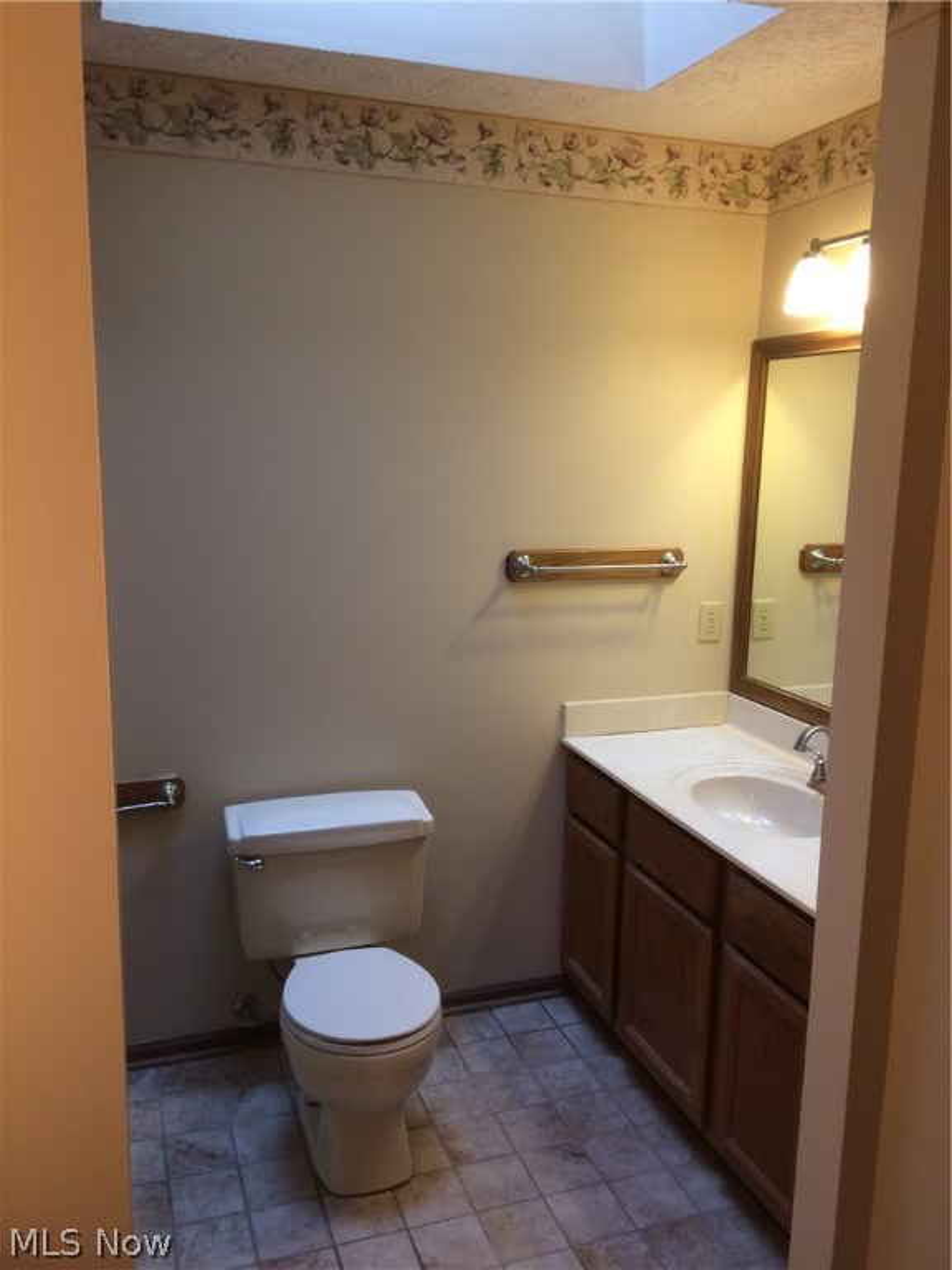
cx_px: 476
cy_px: 635
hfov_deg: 48.2
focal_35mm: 29
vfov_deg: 61.7
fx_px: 1063
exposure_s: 1/30
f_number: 2.2
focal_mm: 4.15
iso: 40
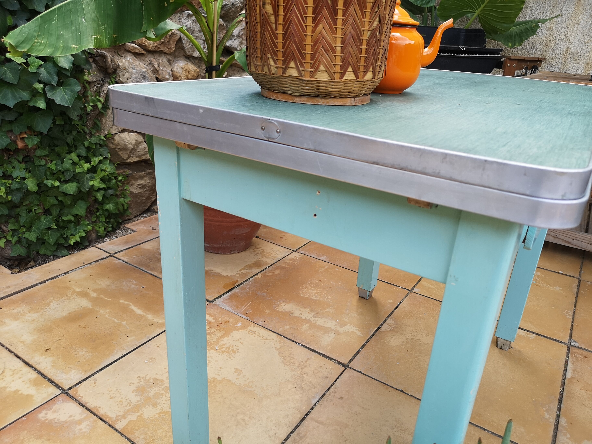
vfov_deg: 51.4
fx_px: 462
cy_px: 222
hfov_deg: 65.3
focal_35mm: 27
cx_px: 296
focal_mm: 5.58
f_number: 1.8
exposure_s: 1/269
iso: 50
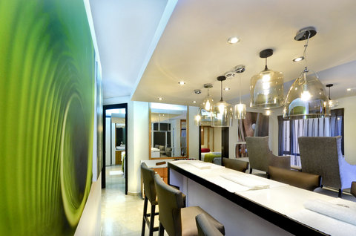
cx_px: 178
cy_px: 118
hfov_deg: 100.5
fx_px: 148
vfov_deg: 77.1
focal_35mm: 15
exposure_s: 1/6
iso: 640
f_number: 10
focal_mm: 10
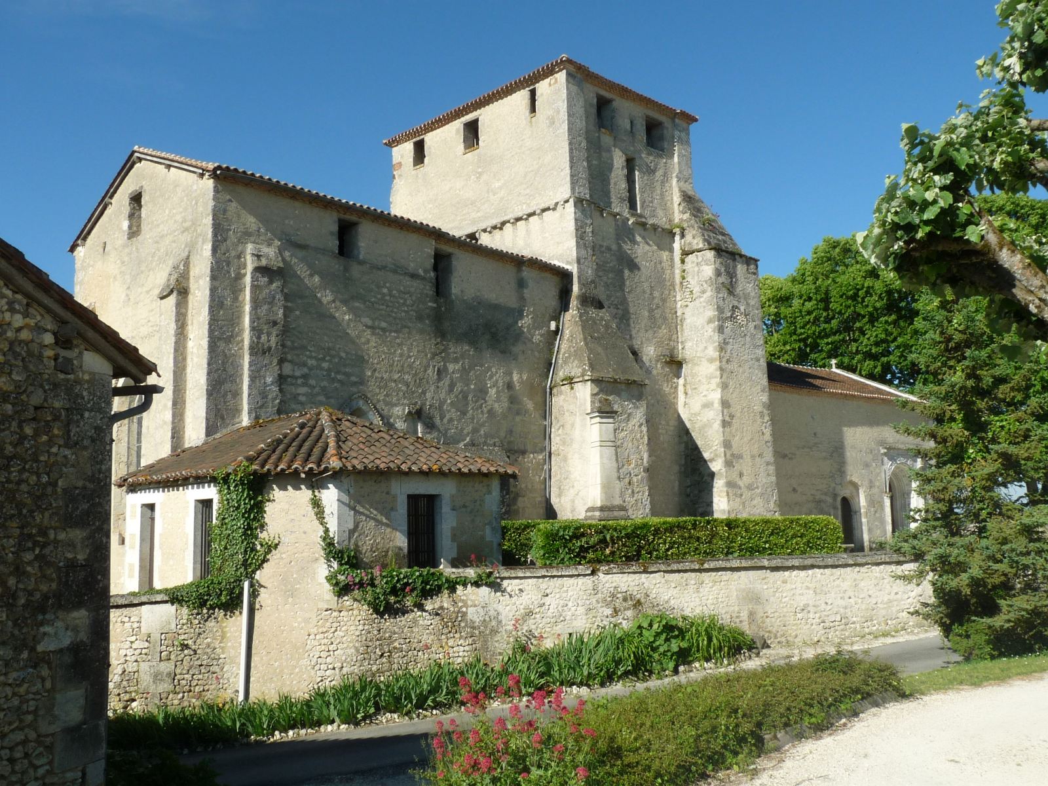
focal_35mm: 30
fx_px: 908
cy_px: 393
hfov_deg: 60.0
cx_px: 524
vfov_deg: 46.8
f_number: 5.6
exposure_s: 1/400
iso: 100
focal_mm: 4.8
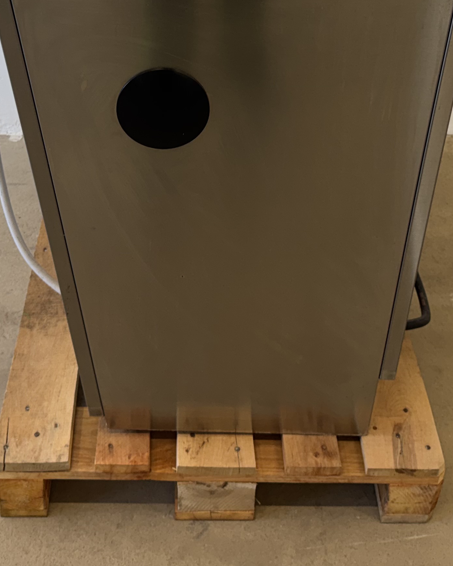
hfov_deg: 28.0
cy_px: 78
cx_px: 183
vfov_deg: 33.3
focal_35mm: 54
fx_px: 905
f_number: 1.78
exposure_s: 1/100
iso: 64
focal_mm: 6.76
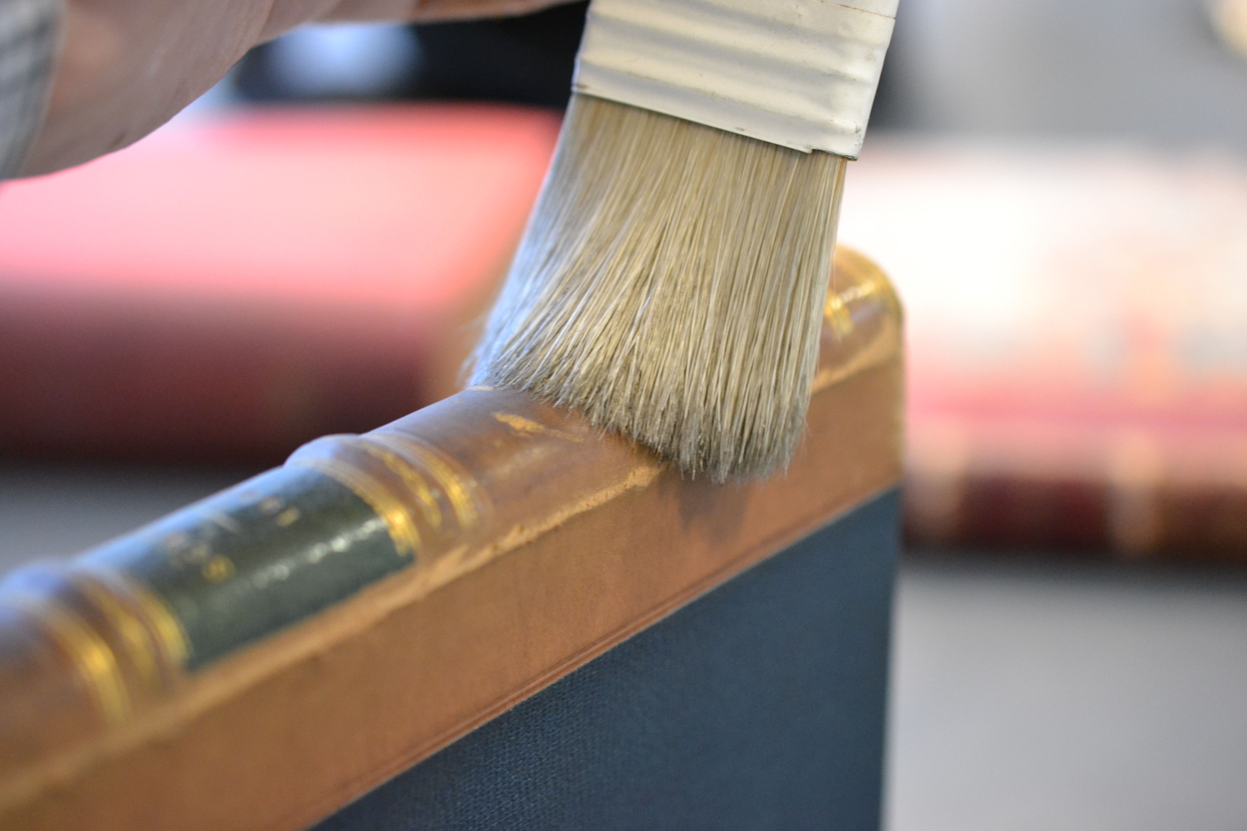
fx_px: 2078
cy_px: 416
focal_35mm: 60
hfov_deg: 33.4
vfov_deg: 22.6
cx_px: 624
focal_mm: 40
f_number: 3
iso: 2000
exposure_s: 1/60
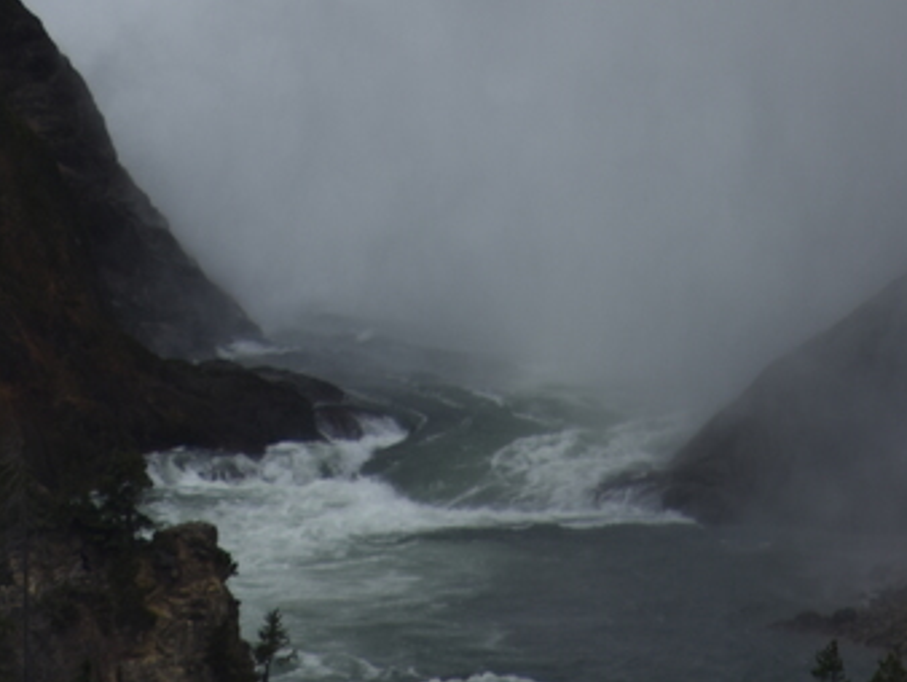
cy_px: -661
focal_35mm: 1092
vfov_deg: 1.4
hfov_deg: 1.8
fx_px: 28633
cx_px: 695
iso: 140
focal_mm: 300
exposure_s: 1/640
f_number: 5.6
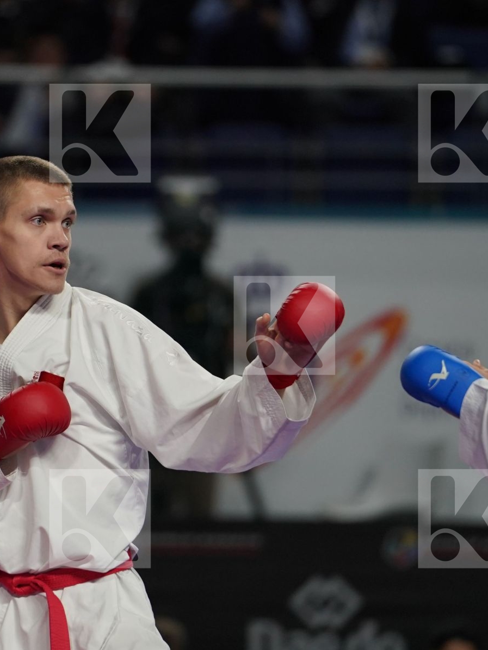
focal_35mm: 434
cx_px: 100
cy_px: 326
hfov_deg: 3.4
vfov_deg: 4.6
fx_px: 8158
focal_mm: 200
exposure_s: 1/1000
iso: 1000
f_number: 2.8
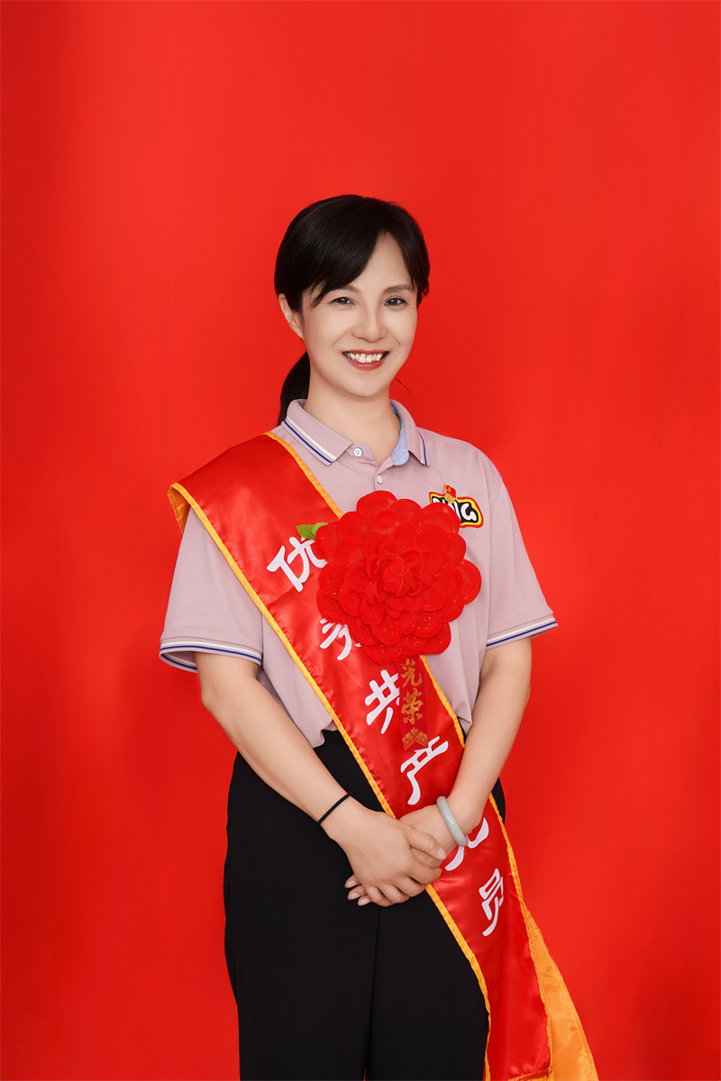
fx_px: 2673
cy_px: 540
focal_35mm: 89
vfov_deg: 22.9
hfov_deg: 15.4
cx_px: 360
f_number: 14
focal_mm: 89
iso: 200
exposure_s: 1/160
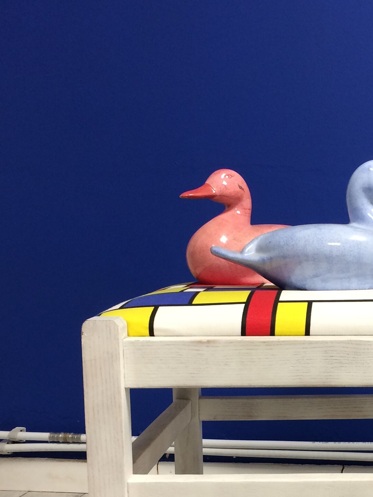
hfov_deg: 23.3
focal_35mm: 61
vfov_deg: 31.3
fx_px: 876
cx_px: 347
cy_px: 350
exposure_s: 1/33
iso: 100
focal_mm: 4.15
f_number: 2.2
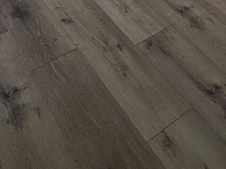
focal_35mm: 59
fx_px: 385
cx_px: 232
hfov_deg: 30.2
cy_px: -185
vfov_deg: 16.9
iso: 100
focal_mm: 1.74
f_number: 2.2
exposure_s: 1/207
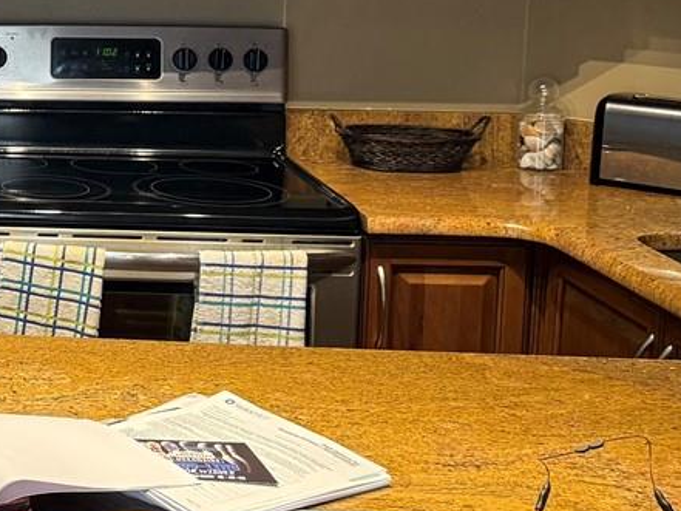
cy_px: 42
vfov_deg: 16.7
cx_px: -318
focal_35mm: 87
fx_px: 1712
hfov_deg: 19.7
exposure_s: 1/60
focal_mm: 6.76
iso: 200
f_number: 1.78
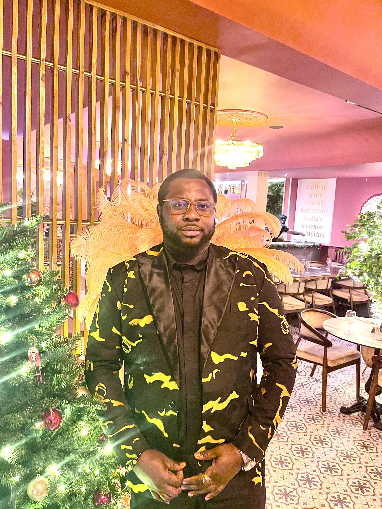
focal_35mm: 25
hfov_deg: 54.9
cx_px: 191
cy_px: 254
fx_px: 368
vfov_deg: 69.4
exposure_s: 1/33
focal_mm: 5.1
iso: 640
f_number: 1.6
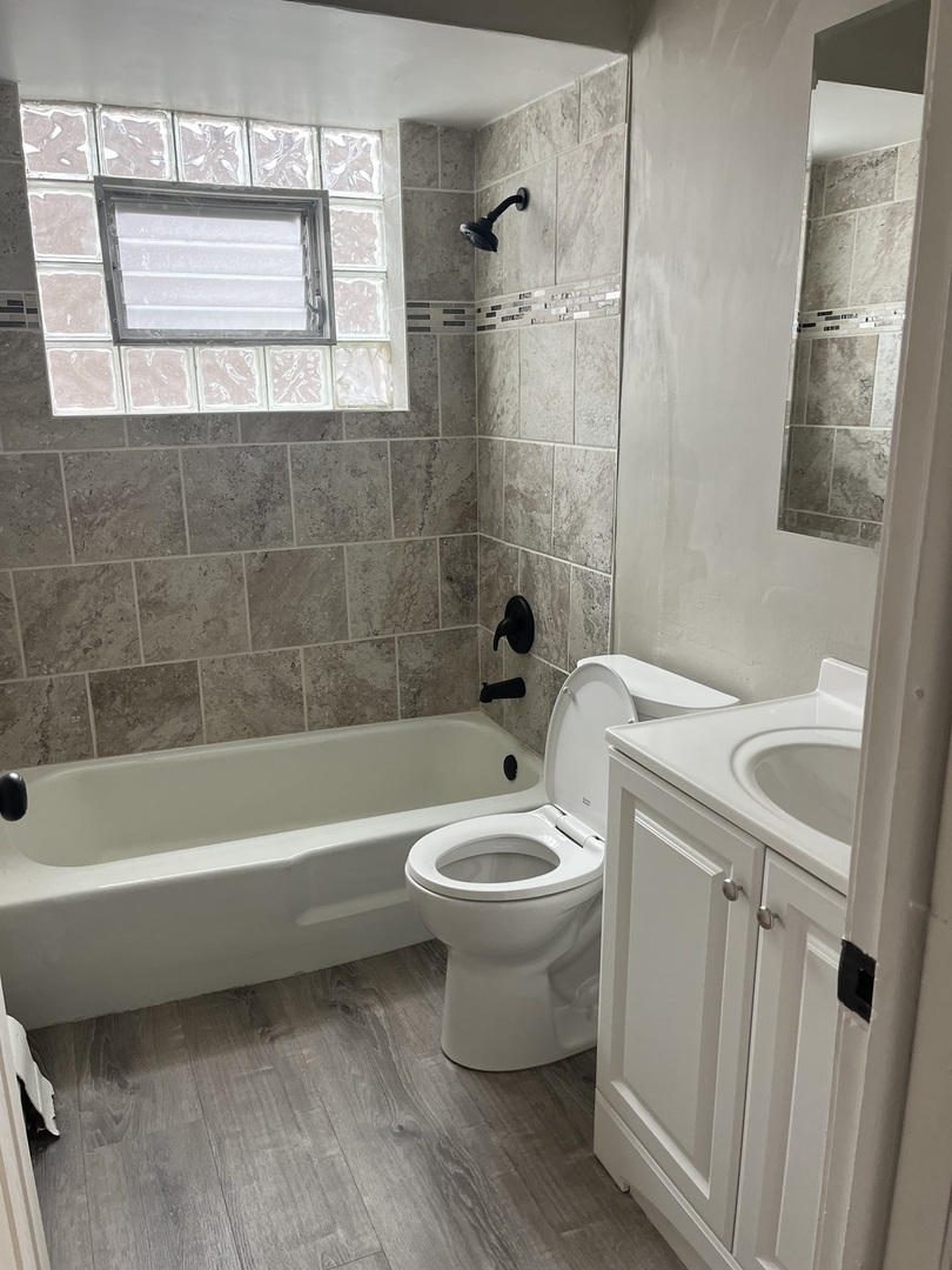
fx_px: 953
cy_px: 635
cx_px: 476
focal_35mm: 26
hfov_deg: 53.1
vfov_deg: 67.3
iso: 125
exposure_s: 1/120
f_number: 1.6
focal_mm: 5.1
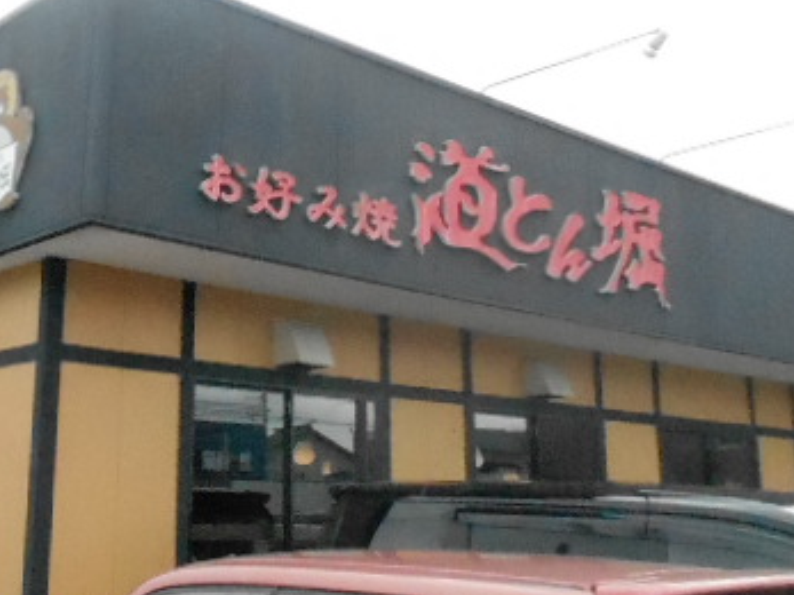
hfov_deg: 39.1
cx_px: 252
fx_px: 1101
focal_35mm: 48
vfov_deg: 30.1
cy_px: 227
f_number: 8
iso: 3200
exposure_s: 1/2000
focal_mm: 4.6
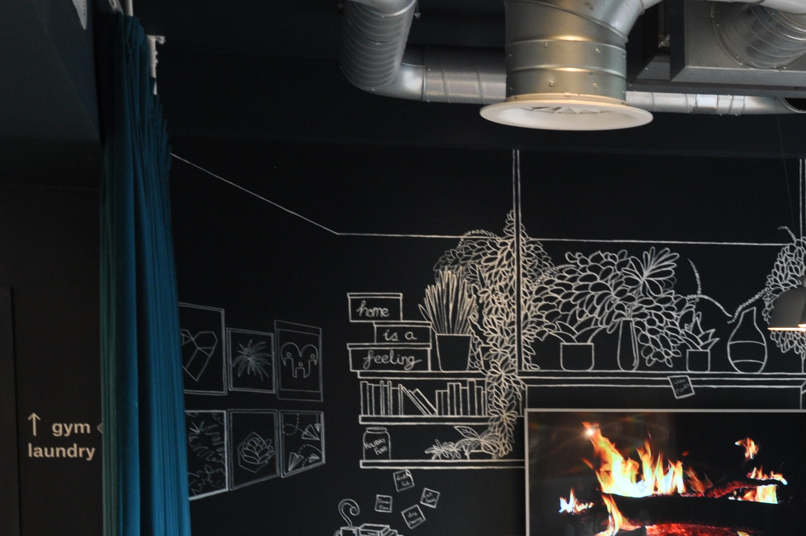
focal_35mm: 99
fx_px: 2214
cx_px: 848
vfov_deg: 13.5
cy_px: 577
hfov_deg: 19.9
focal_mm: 30
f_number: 6.3
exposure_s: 1/20
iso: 400
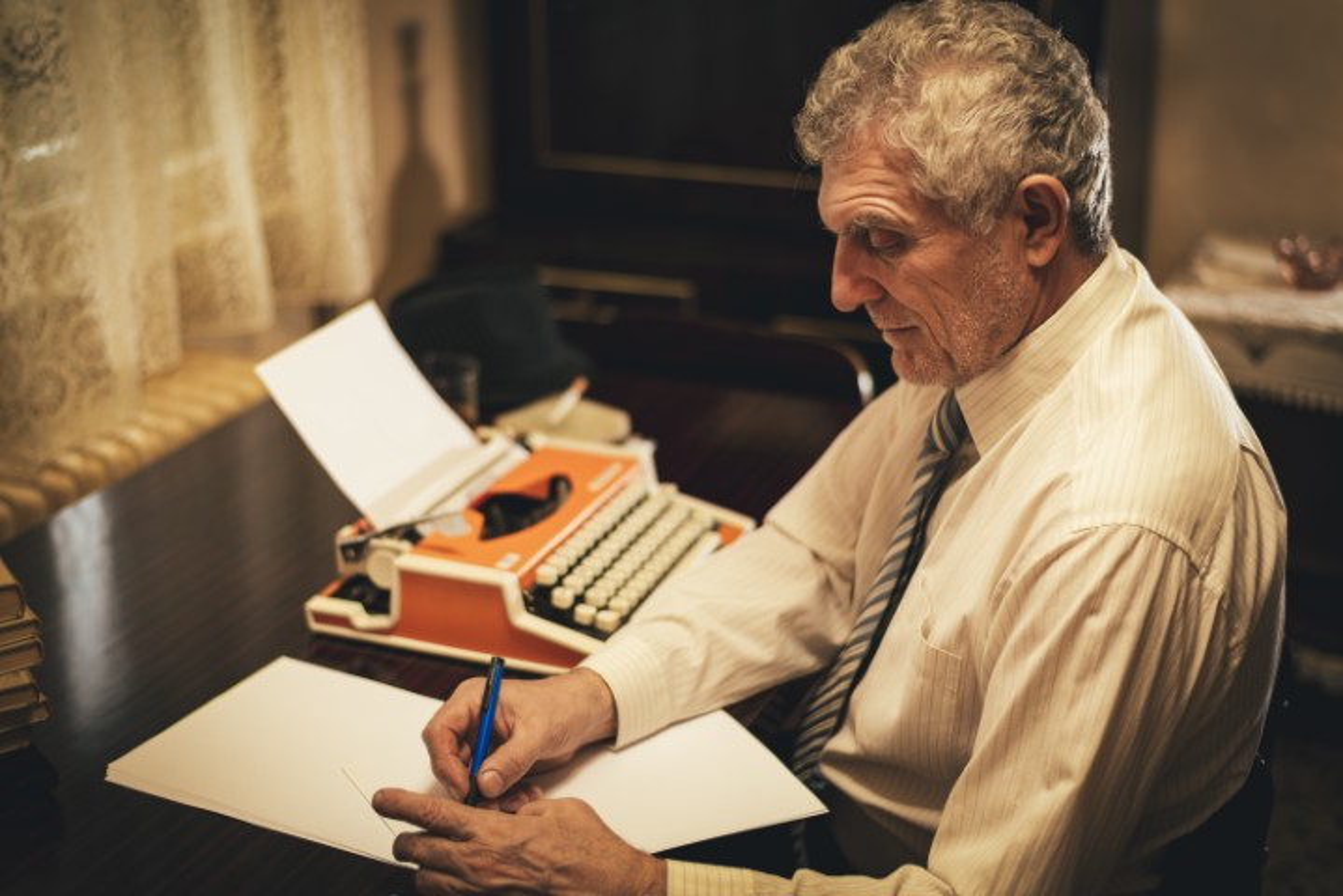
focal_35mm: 50
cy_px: 448
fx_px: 1866
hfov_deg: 39.6
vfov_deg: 27.0
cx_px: 672
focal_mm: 50
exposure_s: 1/250
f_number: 1.8
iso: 100
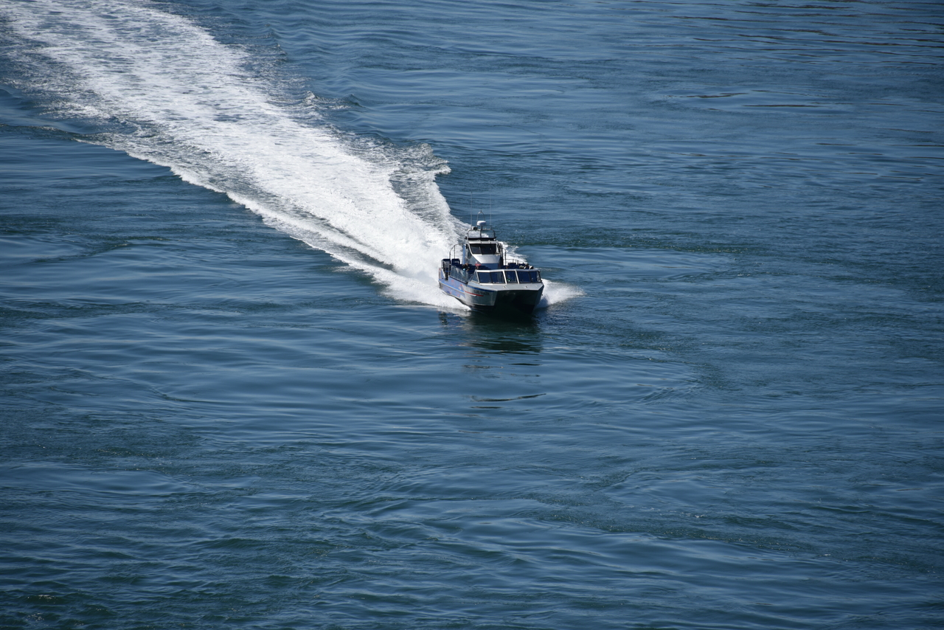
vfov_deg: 4.6
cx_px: 472
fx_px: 7868
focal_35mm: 300
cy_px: 315
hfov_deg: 6.9
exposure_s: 1/640
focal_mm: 300
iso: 100
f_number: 8
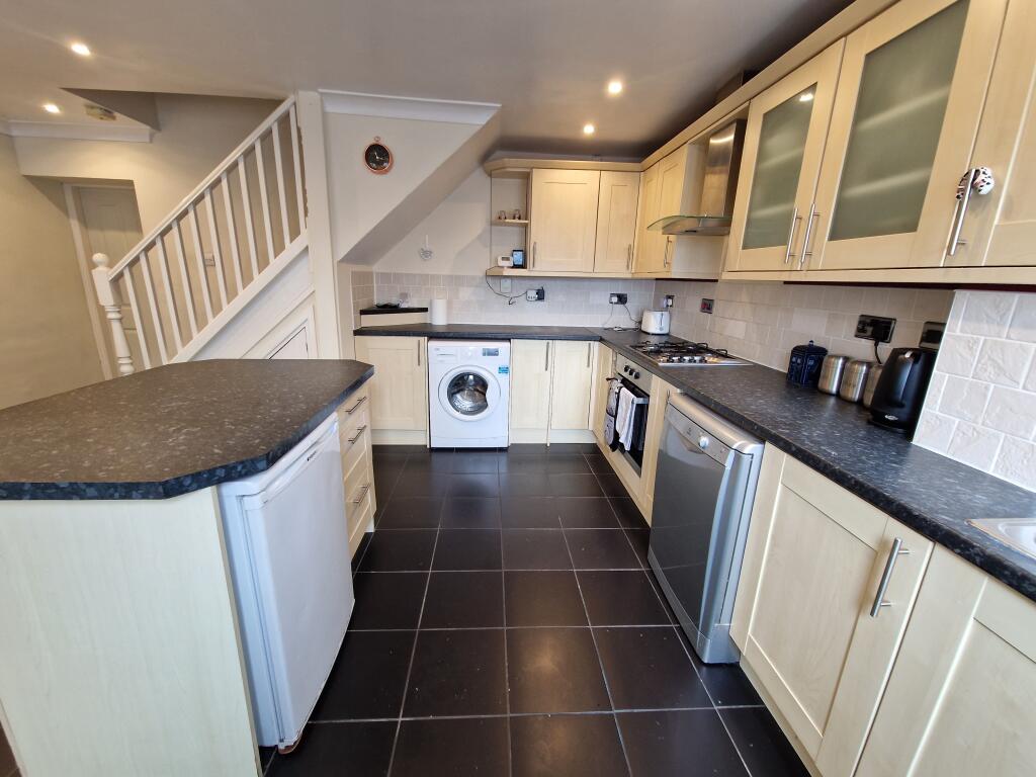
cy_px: 388
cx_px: 518
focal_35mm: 13
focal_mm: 2.2
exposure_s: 1/50
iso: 160
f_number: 2.2
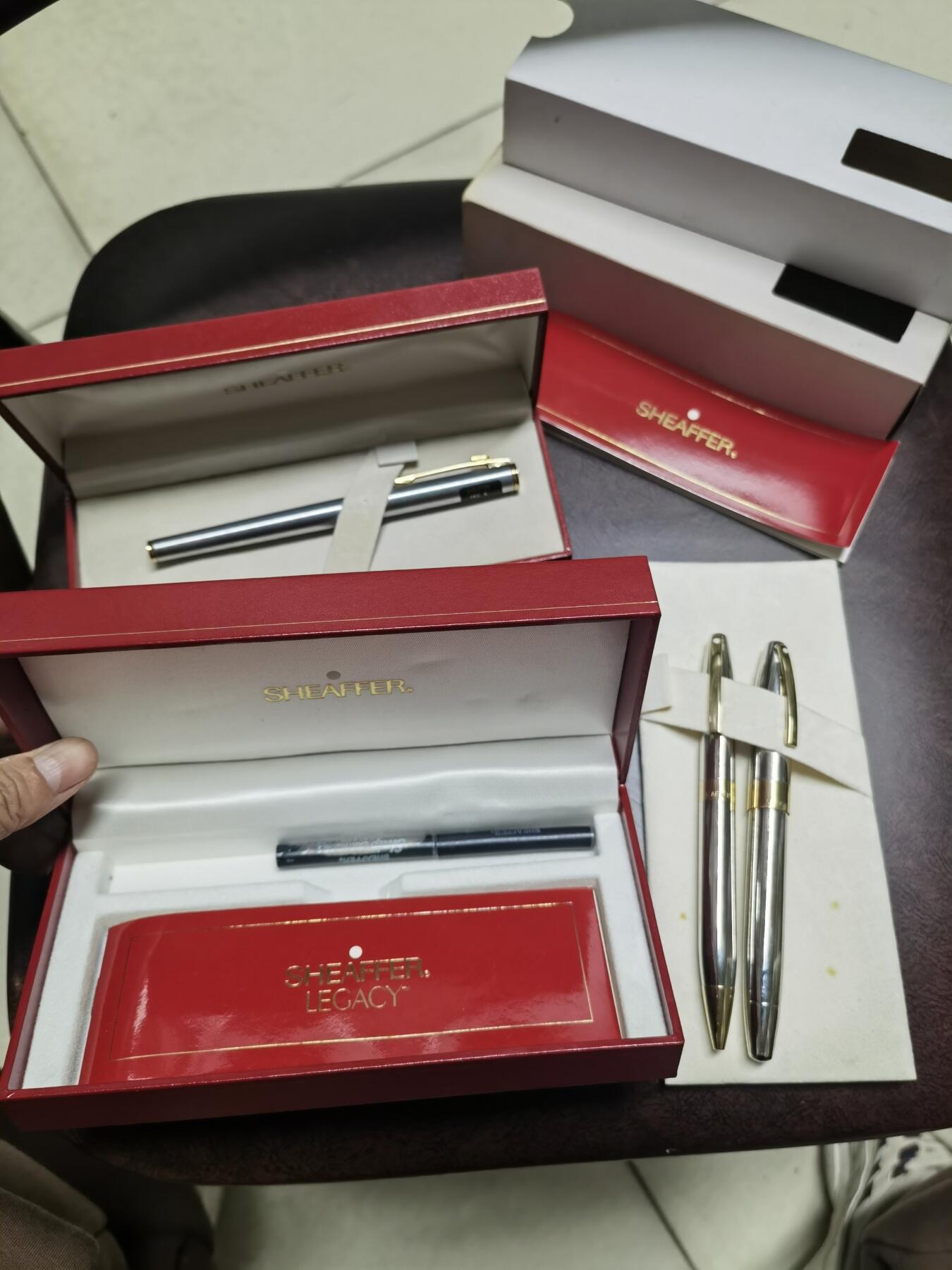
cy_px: 635
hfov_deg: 51.4
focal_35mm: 27
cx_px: 476
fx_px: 990
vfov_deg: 65.3
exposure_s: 1/100
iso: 320
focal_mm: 6.67
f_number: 1.9
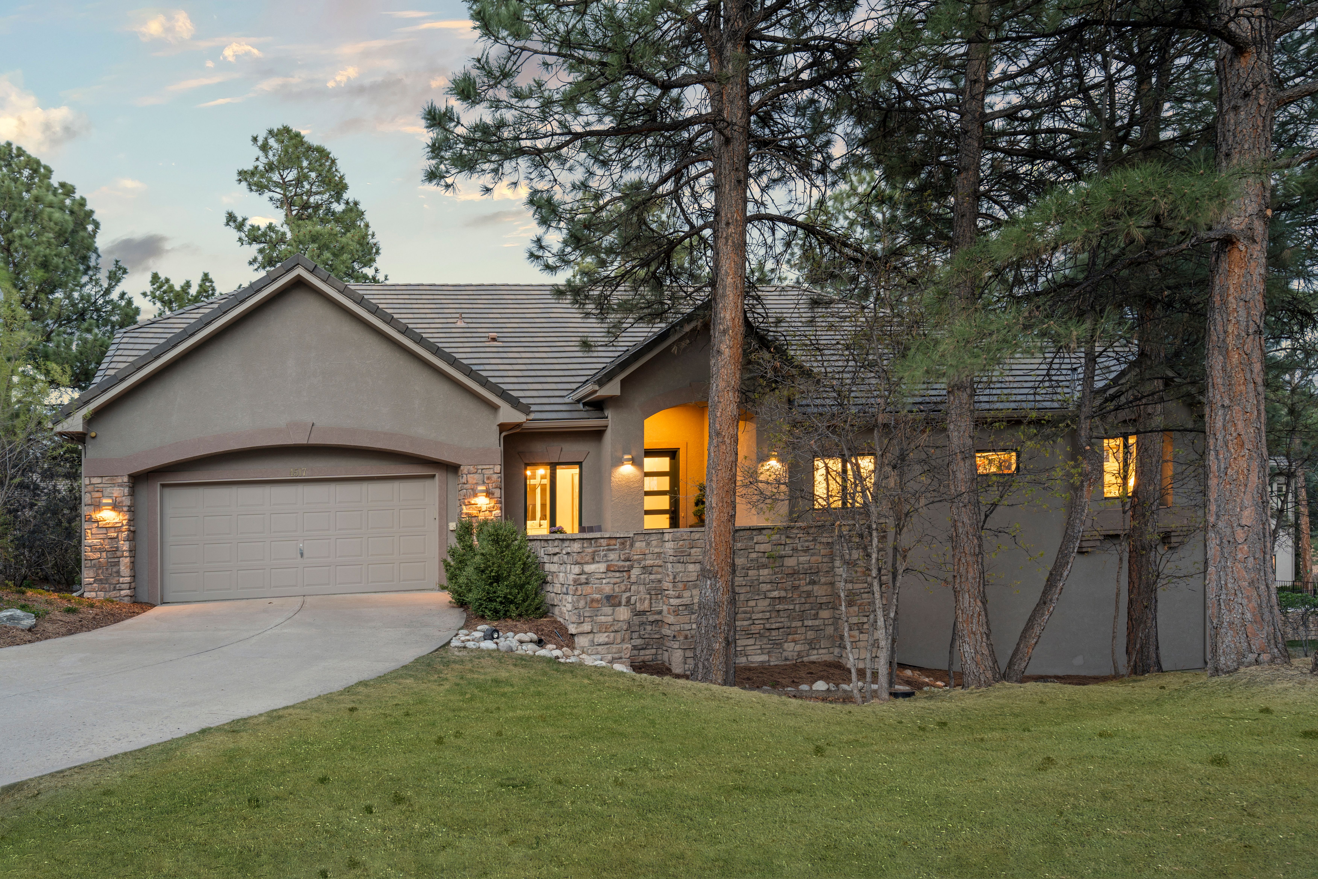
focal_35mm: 25
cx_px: 659
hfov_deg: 71.5
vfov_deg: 51.3
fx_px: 915
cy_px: 440
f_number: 8
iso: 200
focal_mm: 25
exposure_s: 5
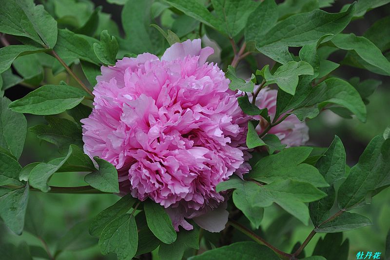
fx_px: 1354
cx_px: 195
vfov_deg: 11.0
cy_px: 130
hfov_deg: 16.4
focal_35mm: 125
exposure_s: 1/640
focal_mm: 125
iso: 800
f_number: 5.6
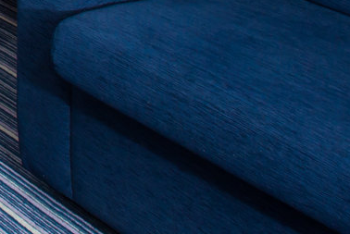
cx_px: -330
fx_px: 895
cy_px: -281
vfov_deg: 12.5
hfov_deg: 17.0
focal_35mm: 92
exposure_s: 1/40
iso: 400
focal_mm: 17
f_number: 10
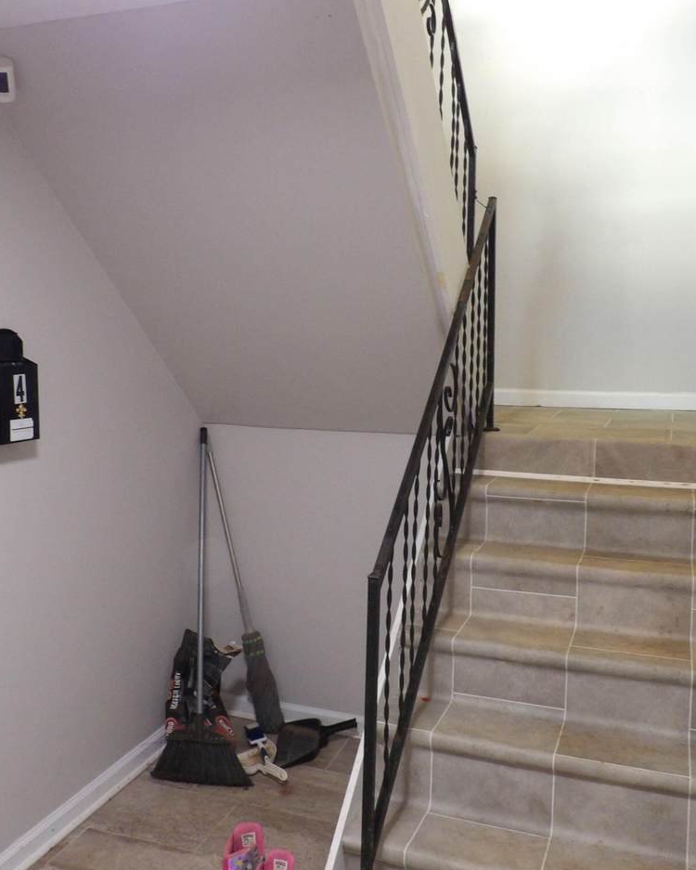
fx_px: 824
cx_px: 345
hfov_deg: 45.8
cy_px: 428
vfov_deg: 55.7
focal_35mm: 32
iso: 371
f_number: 3.2
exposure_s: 1/17
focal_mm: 4.3
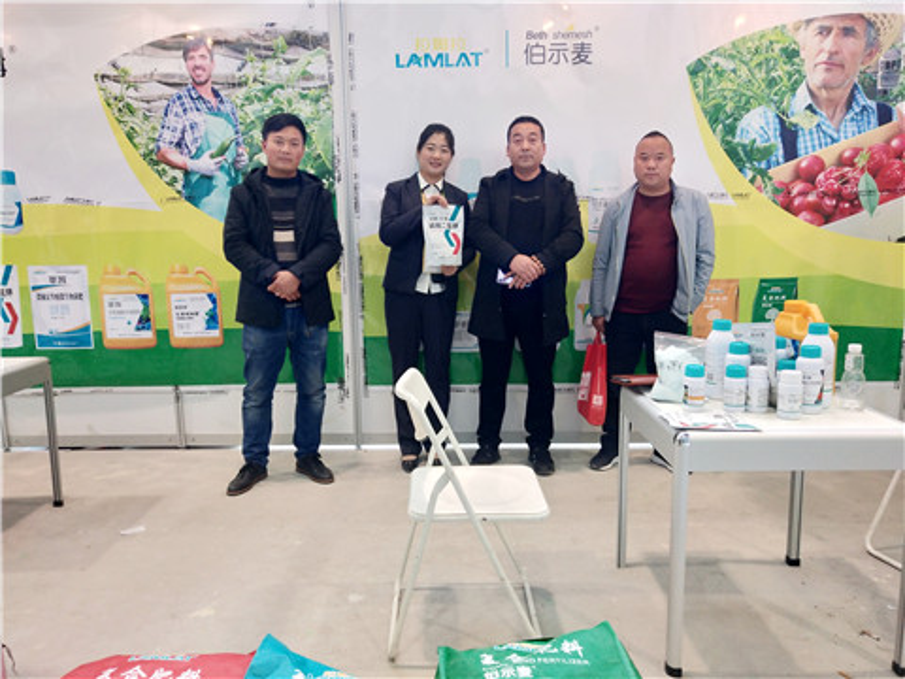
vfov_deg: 46.8
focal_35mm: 30
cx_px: 452
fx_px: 784
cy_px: 340
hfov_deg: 60.0
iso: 148
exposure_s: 1/100
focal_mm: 3.95
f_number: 1.8
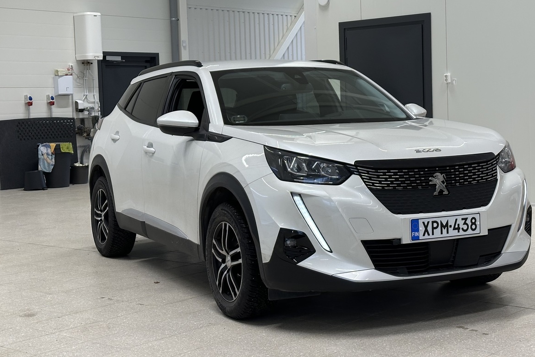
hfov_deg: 32.3
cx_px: 315
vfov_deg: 21.9
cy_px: 141
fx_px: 921
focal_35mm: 62
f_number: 1.78
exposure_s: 1/235
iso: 160
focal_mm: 6.86
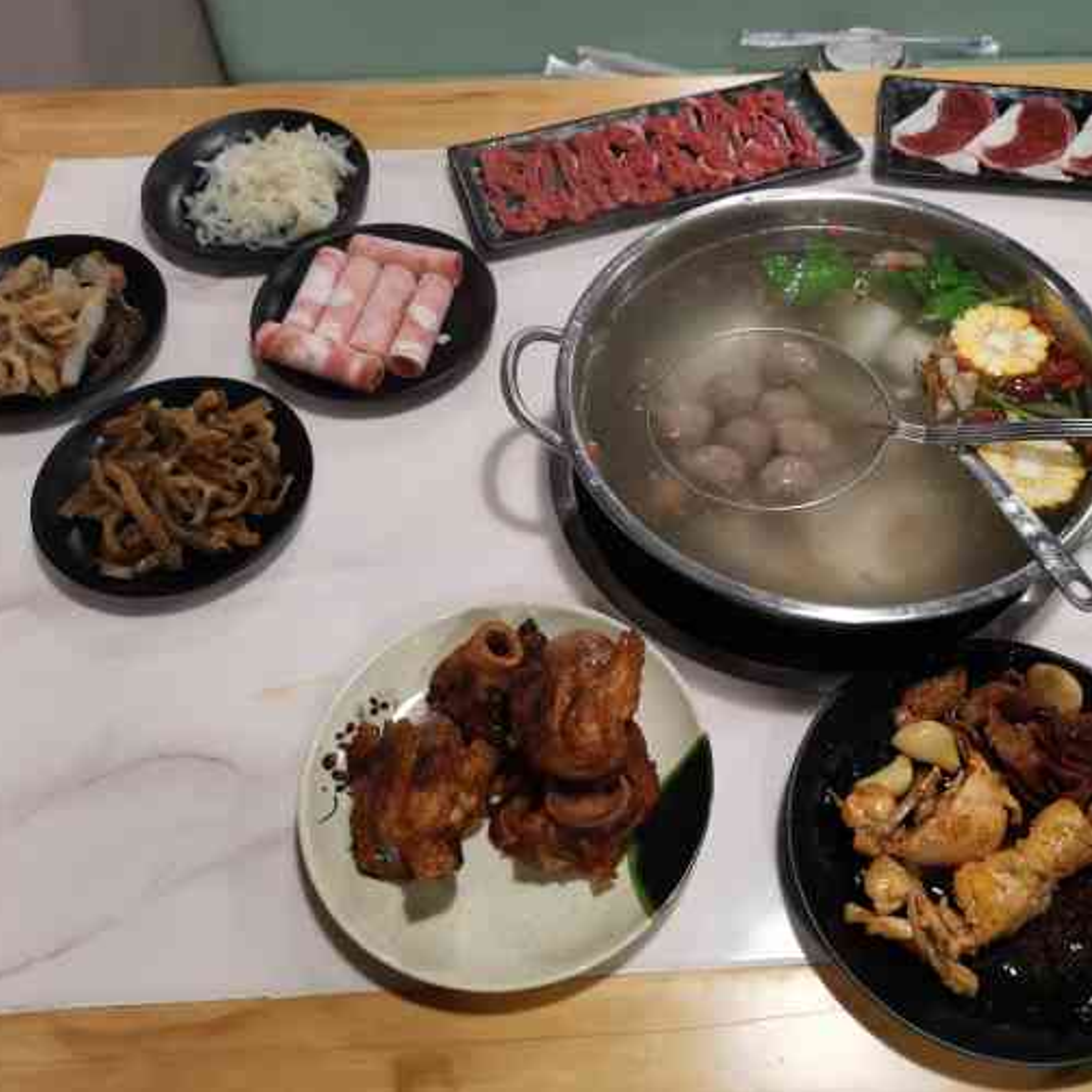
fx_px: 1142
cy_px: 529
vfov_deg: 51.1
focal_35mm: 32
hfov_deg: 50.6
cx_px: 675
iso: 400
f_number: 1.8
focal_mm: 5.58
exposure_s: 1/100
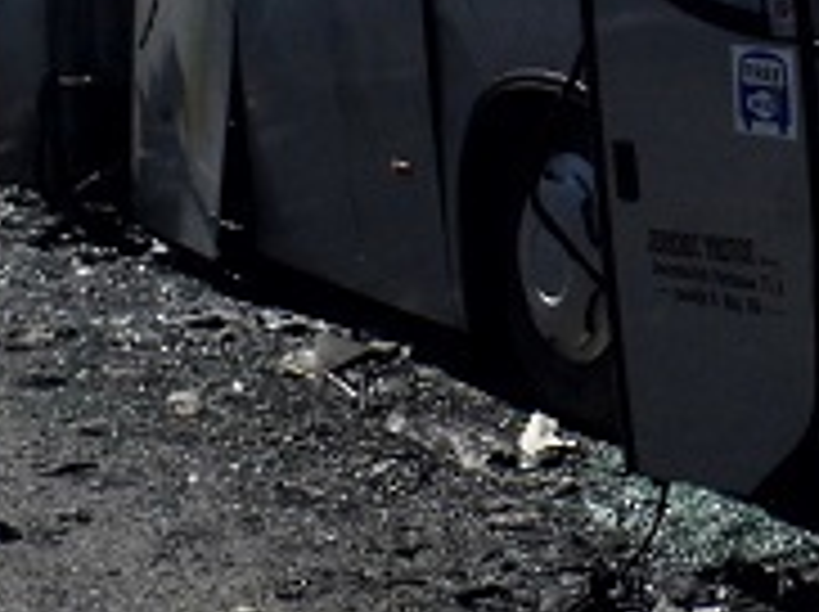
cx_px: 896
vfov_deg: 15.6
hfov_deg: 21.8
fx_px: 2008
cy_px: -378
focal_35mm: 85
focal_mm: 4.5
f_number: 8.9
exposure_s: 1/250
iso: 100
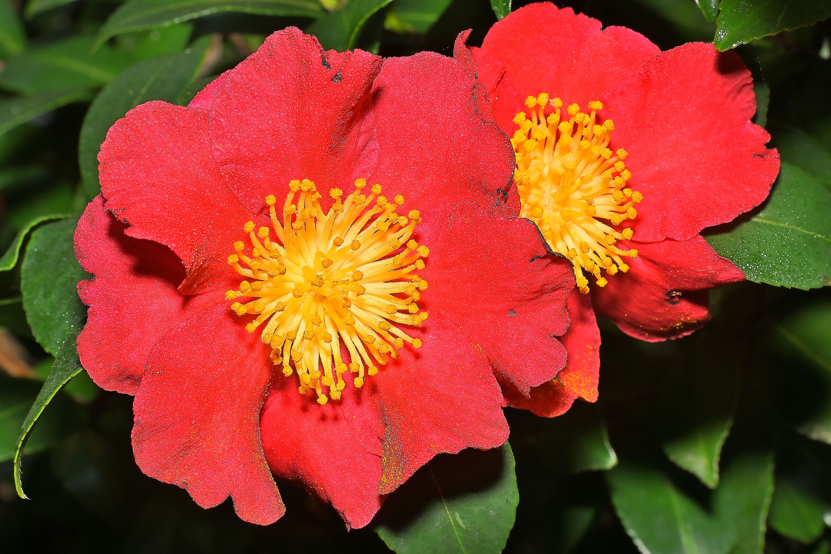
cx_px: 416
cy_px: 277
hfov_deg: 25.5
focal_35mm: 80
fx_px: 1835
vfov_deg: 17.2
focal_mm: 53
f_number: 16
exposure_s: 1/60
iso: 100
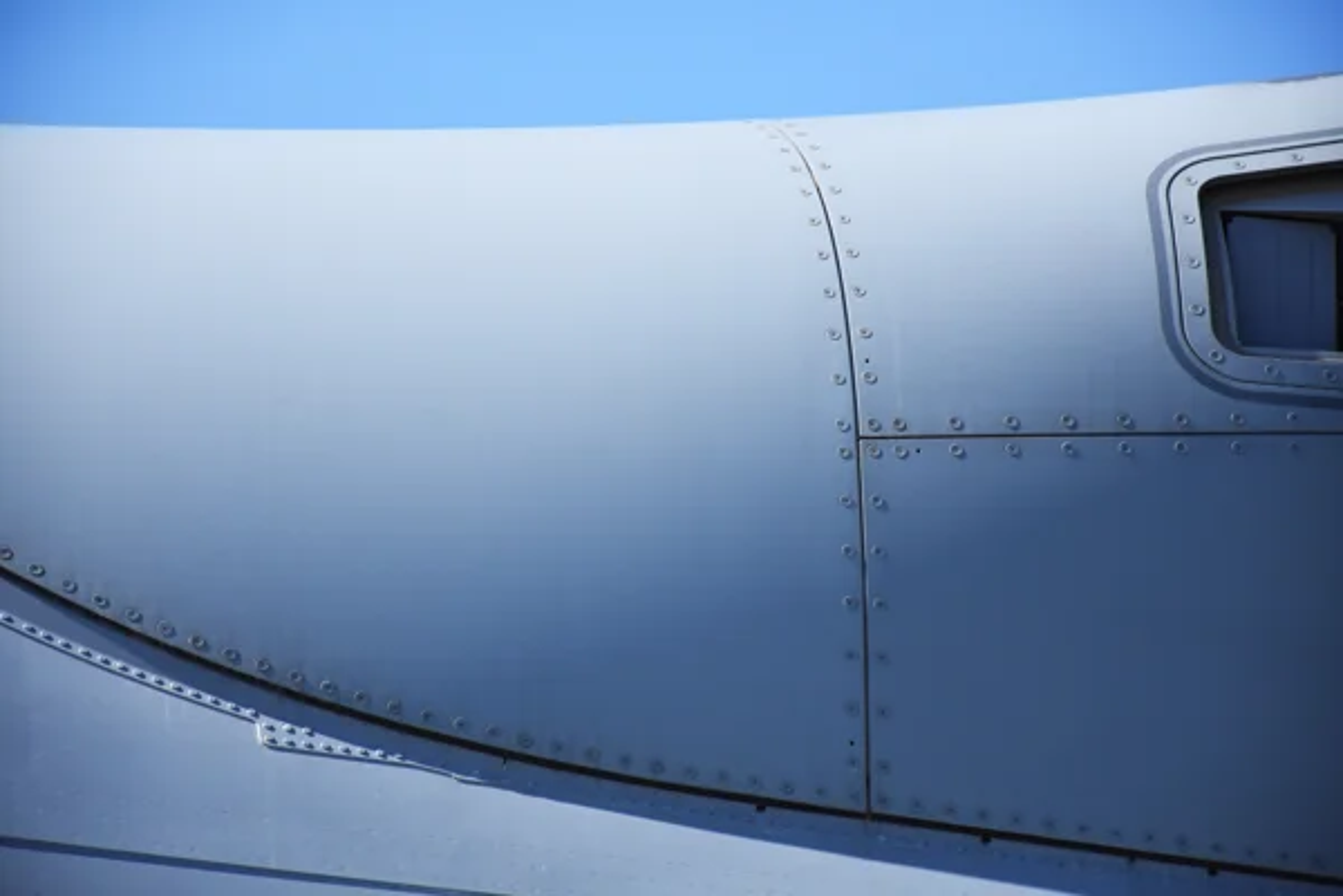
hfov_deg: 9.8
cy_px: 448
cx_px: 672
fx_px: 7834
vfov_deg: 6.5
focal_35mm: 210
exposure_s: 1/2500
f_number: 6.3
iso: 800
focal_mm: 140
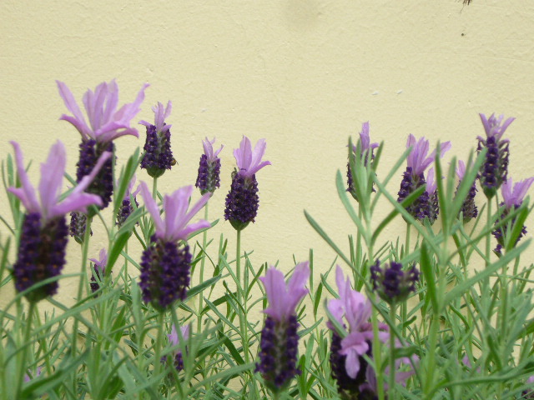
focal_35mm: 100
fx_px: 1543
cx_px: 267
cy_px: 200
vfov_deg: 14.8
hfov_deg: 19.6
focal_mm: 12
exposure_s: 1/40
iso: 80
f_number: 4.5
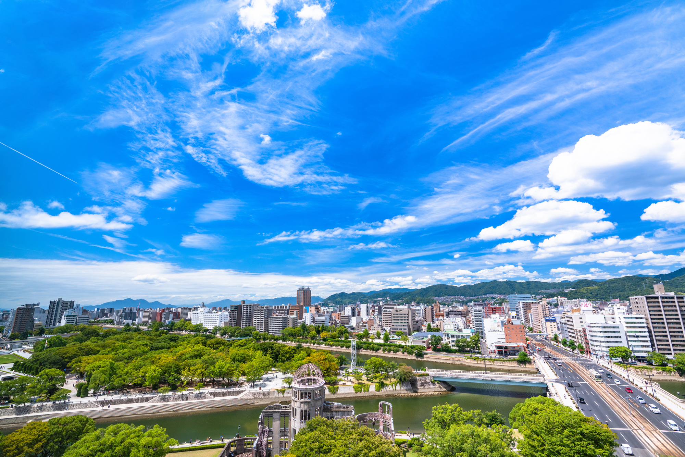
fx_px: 304
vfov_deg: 73.8
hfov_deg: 96.7
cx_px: 342
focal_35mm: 16
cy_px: 228
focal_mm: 16
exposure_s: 1/200
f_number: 8
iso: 250
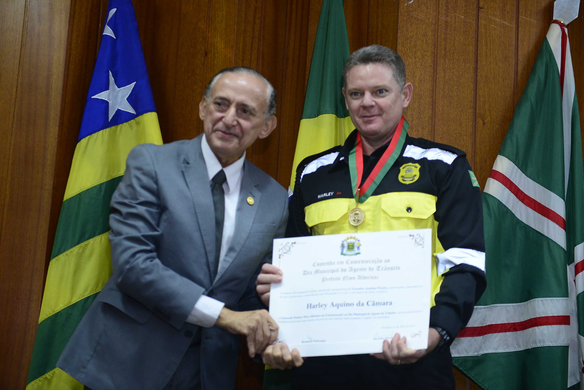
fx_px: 1136
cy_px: 195
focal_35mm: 70
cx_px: 292
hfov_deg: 28.8
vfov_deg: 19.5
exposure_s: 1/125
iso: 1600
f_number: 2.8
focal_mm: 70
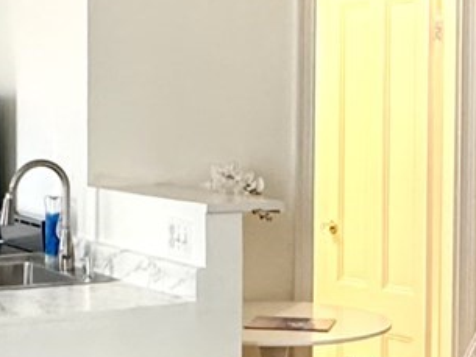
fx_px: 1293
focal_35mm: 94
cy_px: 156
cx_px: 345
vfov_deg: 15.7
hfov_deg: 20.7
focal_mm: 2.22
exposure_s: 1/120
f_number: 2.2
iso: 320
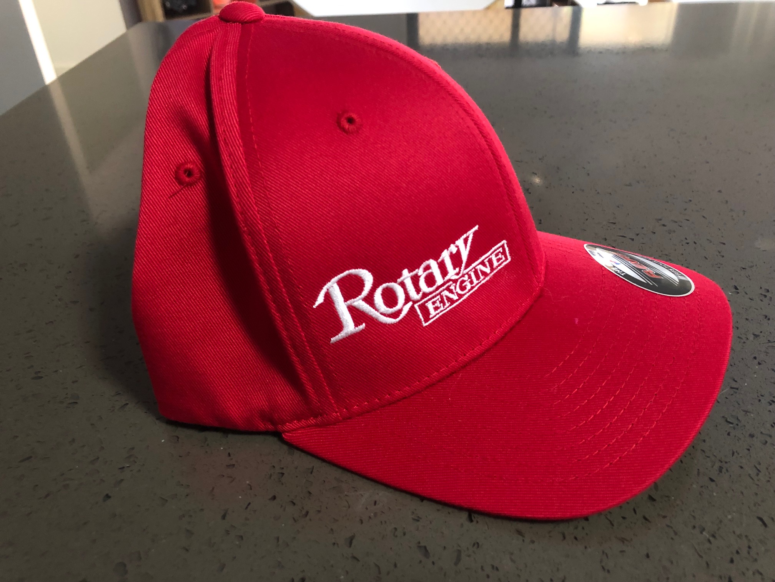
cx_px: 388
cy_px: 291
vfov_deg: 49.7
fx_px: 627
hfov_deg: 63.4
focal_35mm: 28
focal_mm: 3.99
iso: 100
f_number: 1.8
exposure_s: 1/9
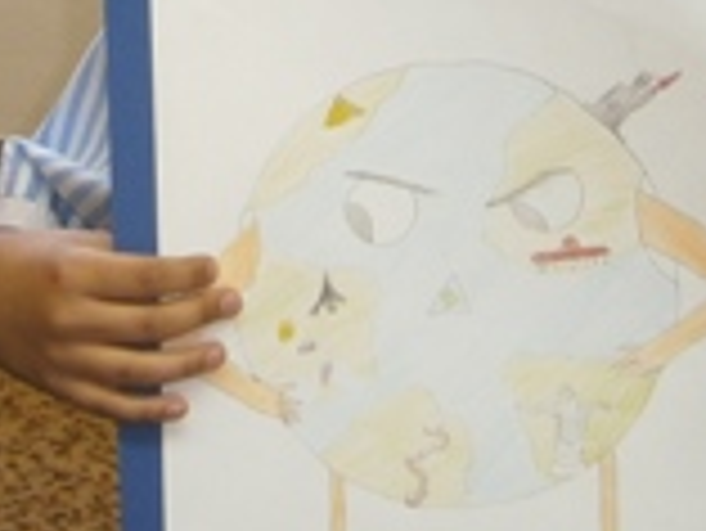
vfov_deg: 9.9
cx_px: -9
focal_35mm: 147
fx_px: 3000
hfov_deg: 13.2
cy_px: -184
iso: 80
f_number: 3.1
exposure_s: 1/40
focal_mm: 6.4
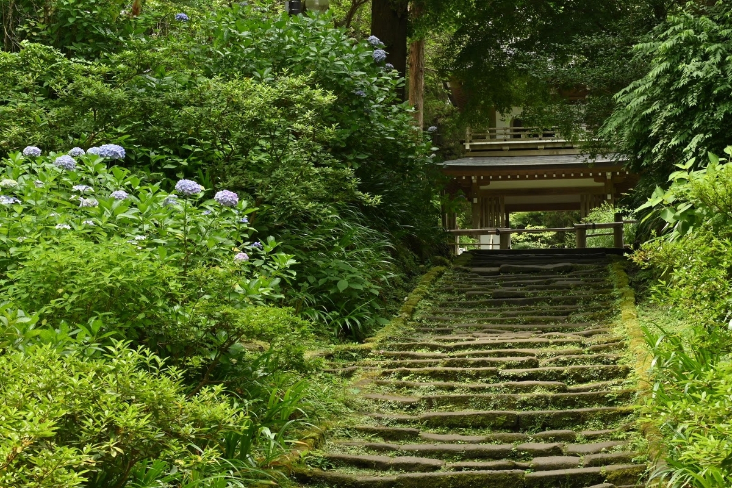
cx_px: 366
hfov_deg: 19.5
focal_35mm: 105
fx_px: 2135
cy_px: 244
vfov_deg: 13.0
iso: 160
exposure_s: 1/30
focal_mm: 105
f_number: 18
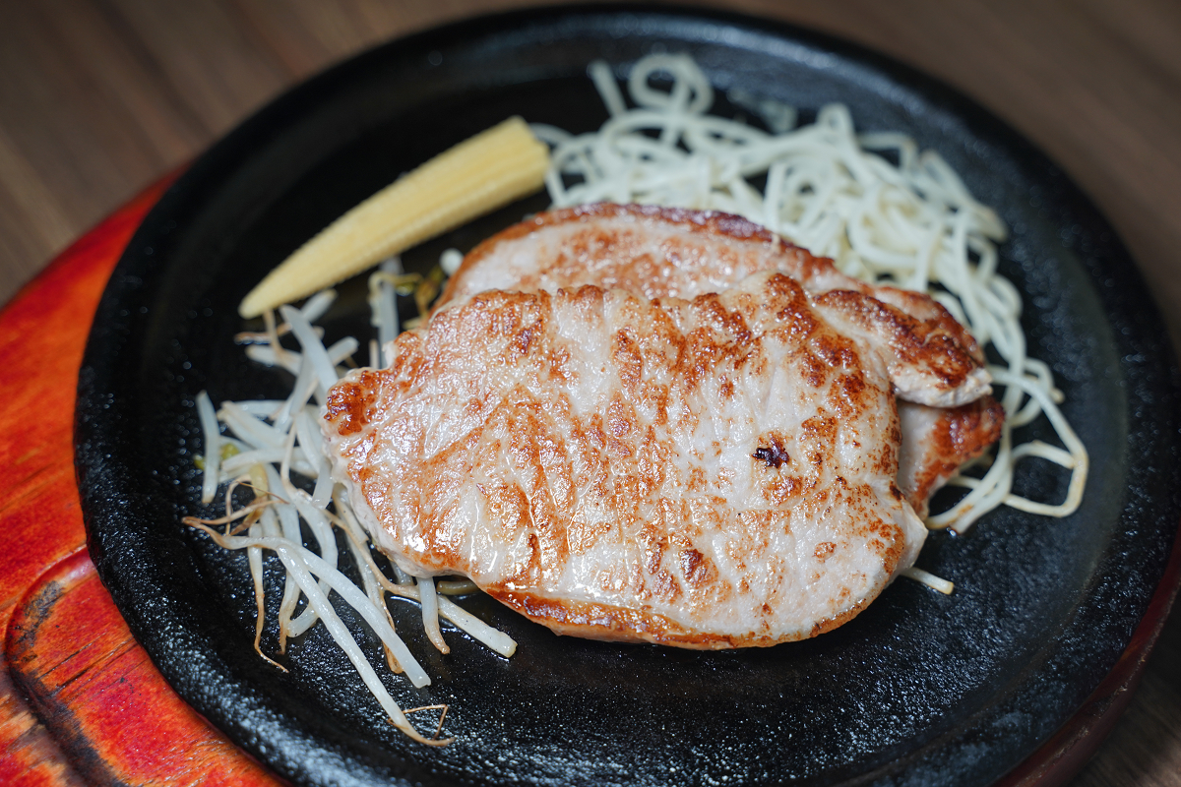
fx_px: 1870
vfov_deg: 23.8
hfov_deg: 35.1
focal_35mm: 57
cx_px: 590
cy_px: 394
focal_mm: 57
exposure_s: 1/60
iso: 250
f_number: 4
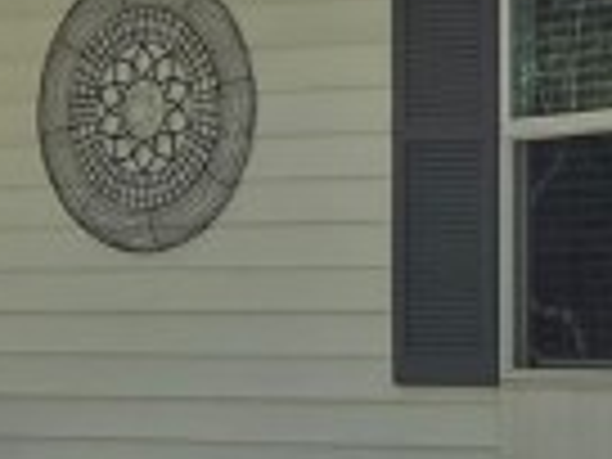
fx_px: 3059
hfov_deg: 11.1
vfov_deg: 8.6
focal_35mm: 173
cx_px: 837
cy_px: 288
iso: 25
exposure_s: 1/1501
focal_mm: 5.4
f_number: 1.8
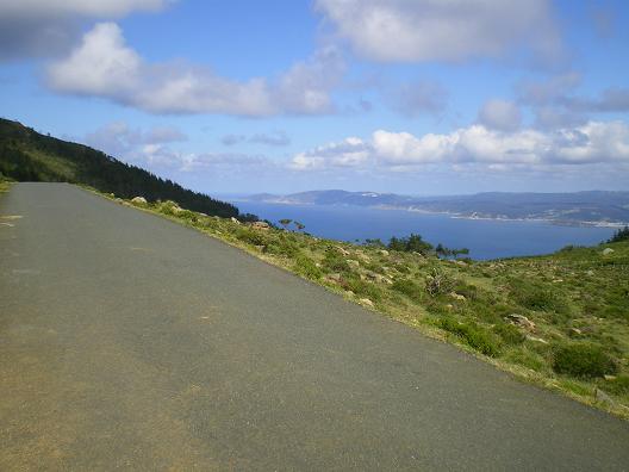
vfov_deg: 37.7
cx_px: 314
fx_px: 690
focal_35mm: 38
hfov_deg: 49.0
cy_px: 236
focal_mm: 6.3
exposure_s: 1/500
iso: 64
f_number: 4.6
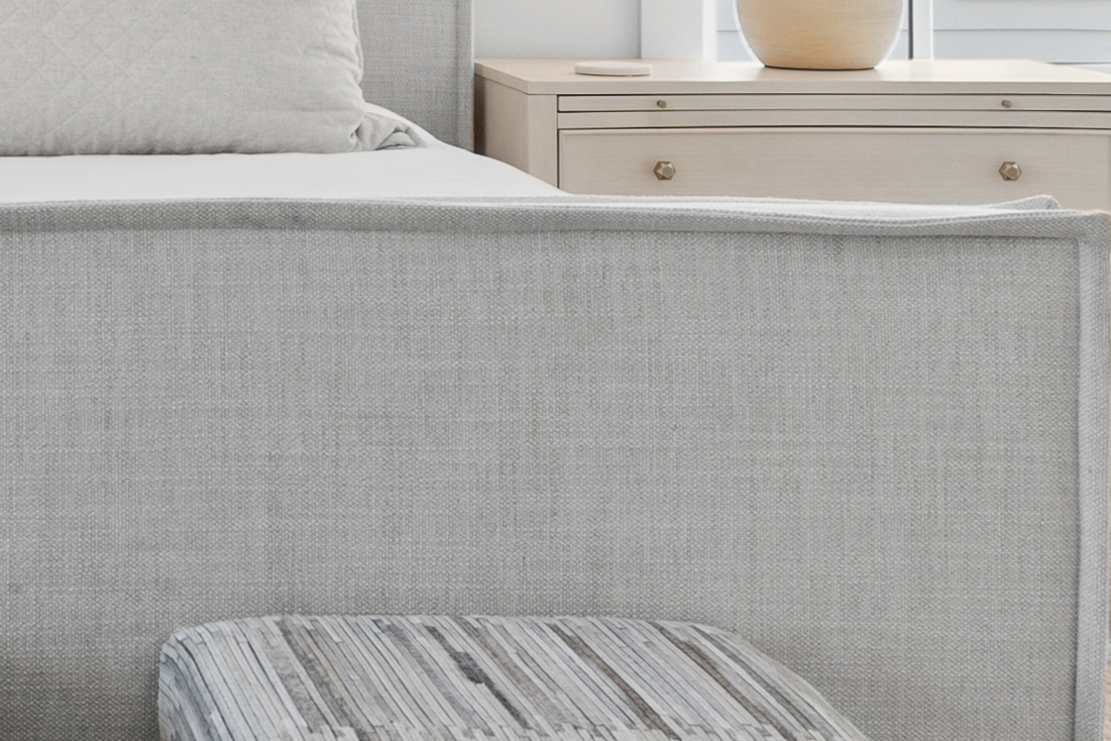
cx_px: -266
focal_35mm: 107
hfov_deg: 18.0
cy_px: -184
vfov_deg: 12.5
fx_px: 3303
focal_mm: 20
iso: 200
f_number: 8
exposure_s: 1/10
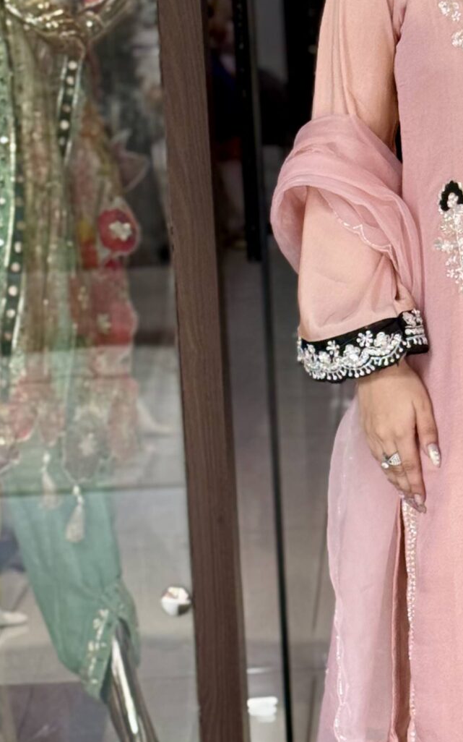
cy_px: 368
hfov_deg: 10.1
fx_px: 2565
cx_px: 601
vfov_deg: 16.4
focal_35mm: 127
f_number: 1.78
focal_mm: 6.76
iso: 50
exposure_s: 1/100
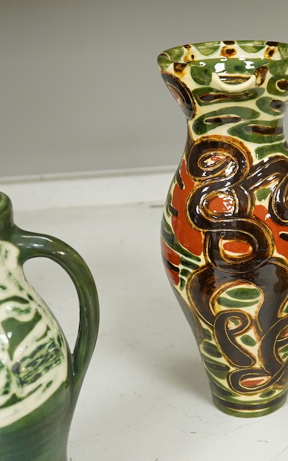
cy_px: 230
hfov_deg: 18.7
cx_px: 228
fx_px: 867
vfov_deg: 29.8
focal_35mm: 69
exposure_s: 1/160
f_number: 8
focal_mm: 30
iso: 2500
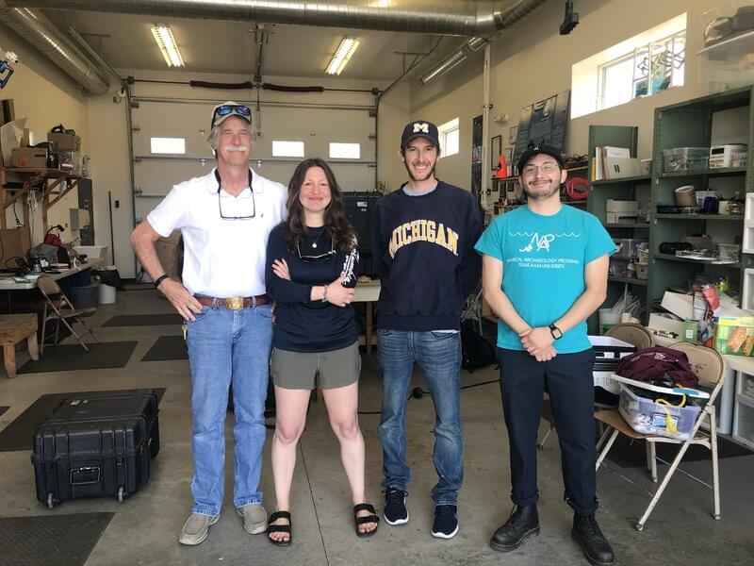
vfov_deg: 49.7
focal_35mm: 28
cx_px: 377
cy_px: 283
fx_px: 610
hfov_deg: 63.4
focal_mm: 3.99
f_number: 1.8
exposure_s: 1/143
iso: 20
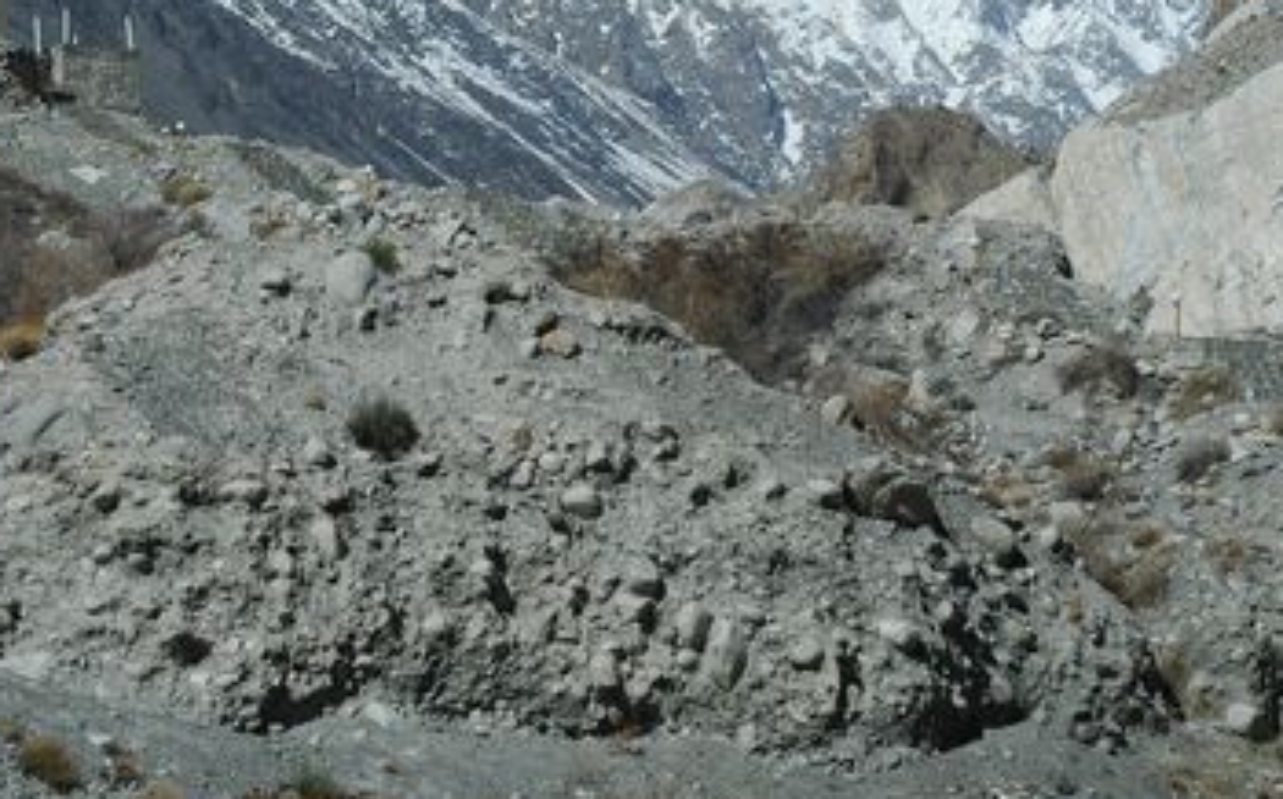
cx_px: 348
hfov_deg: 15.9
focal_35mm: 131
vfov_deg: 10.0
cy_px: 275
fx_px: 4576
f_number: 8
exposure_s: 1/1000
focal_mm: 50
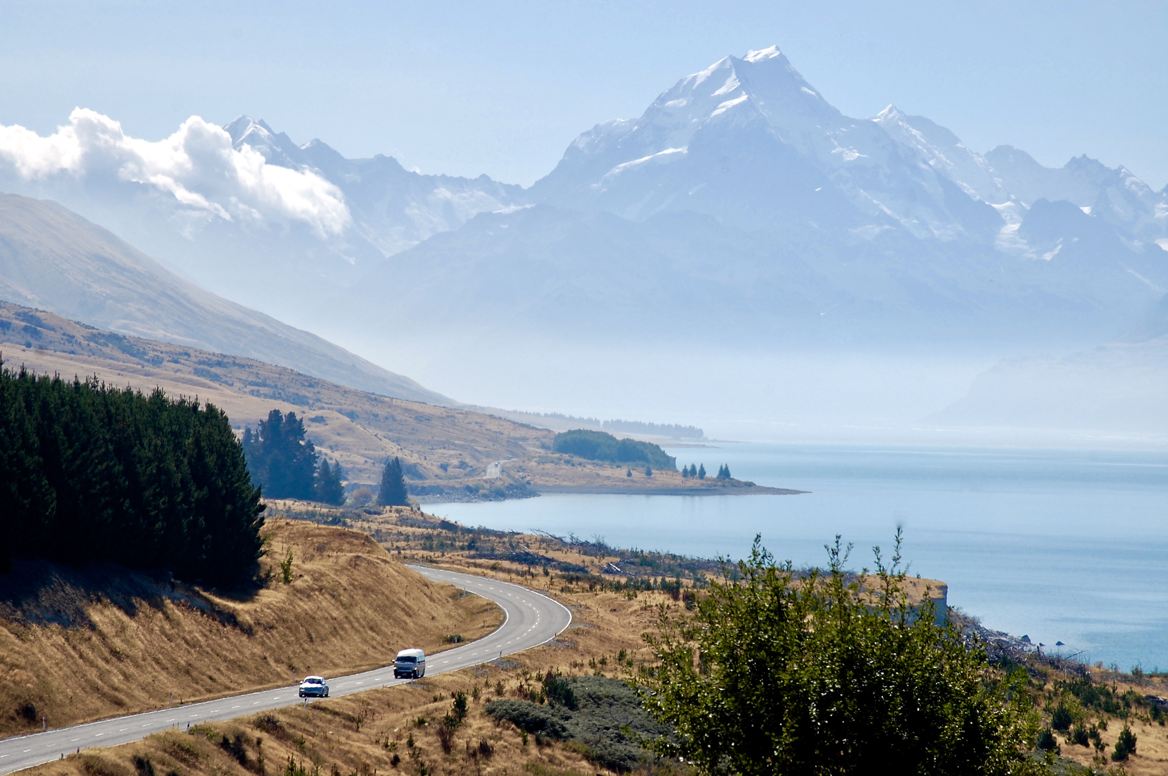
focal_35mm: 202
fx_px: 6564
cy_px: 388
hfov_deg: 10.2
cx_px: 584
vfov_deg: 6.8
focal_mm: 135
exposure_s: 1/500
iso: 200
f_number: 11
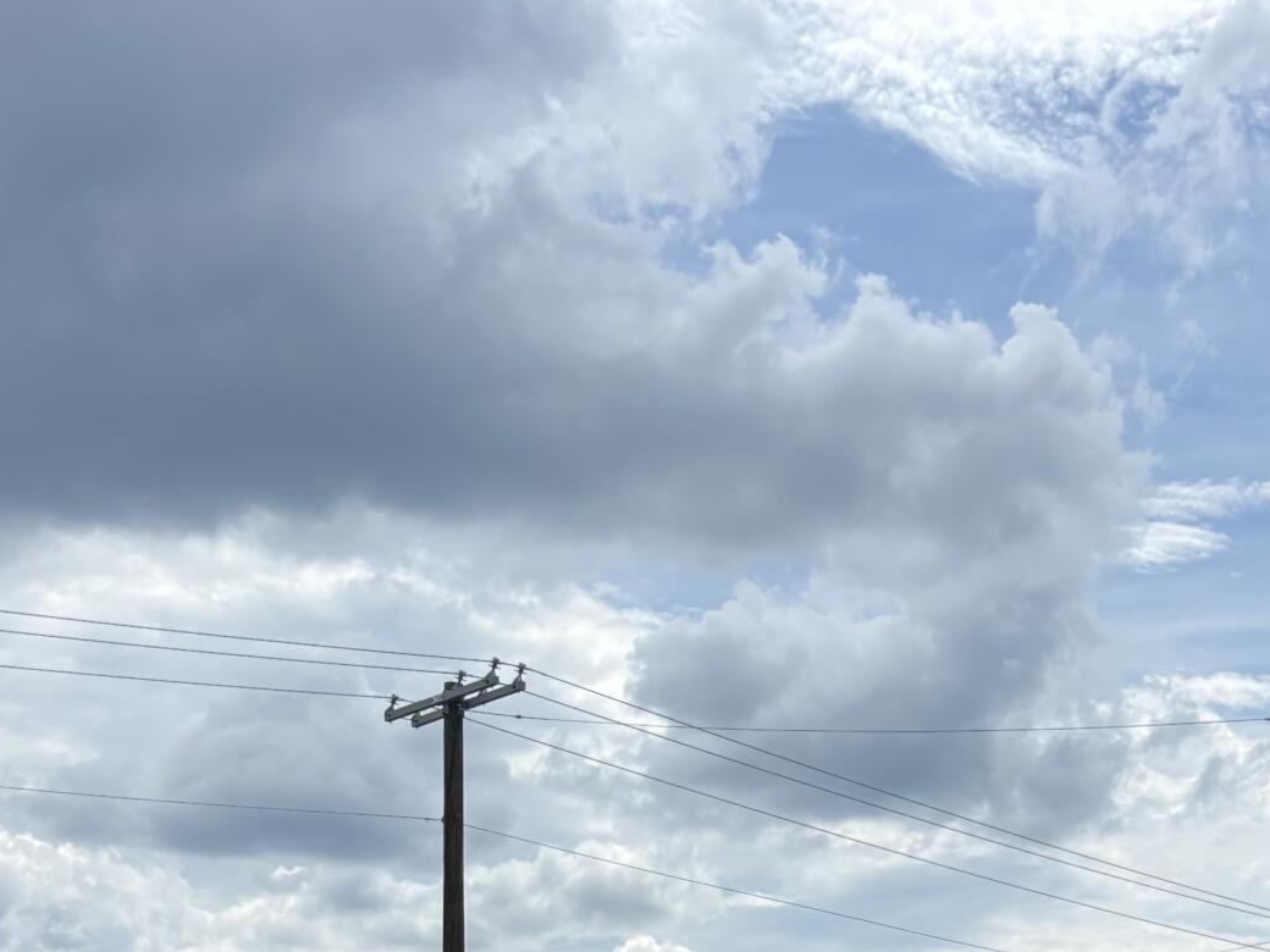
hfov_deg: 24.9
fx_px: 2752
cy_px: 1301
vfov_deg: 18.1
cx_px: 1249
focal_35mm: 75
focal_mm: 5.96
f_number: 1.6
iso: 50
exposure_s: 1/5348
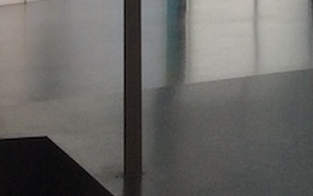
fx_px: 1280
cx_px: 407
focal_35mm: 150
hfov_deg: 13.4
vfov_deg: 7.6
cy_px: -391
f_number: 2.2
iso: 32
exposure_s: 1/120
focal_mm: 4.15
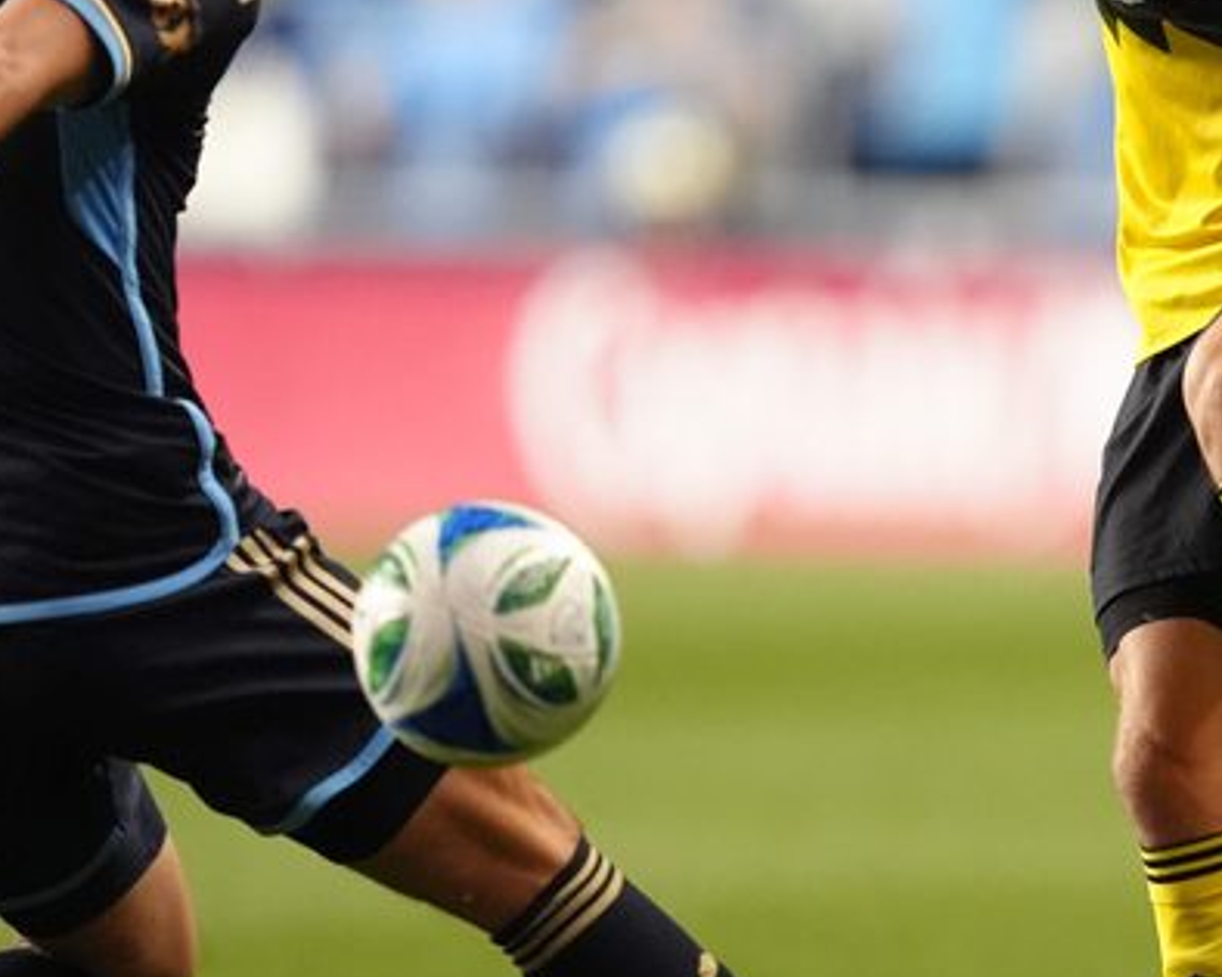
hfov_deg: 2.0
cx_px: 1123
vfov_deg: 1.6
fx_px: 35326
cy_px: 389
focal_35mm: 977
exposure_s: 1/1250
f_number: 2.8
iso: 5000
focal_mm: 400
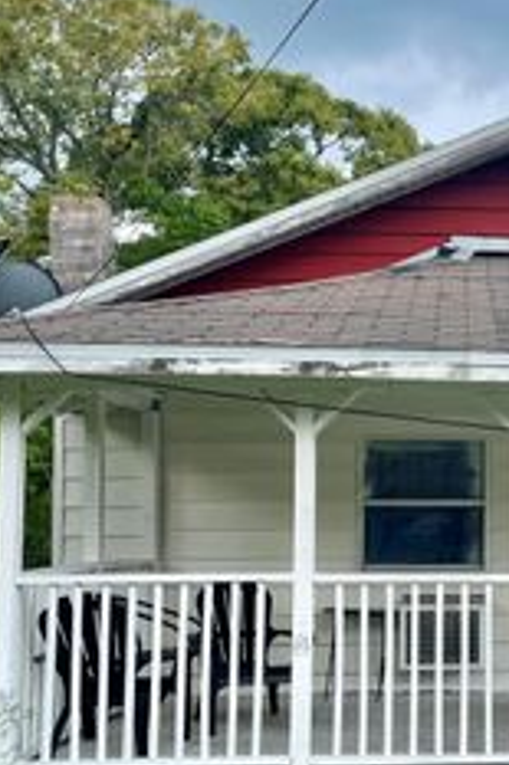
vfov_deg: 34.3
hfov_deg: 22.2
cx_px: 545
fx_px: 1232
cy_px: 478
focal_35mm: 58
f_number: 1.6
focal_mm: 4.2
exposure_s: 1/651
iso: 32
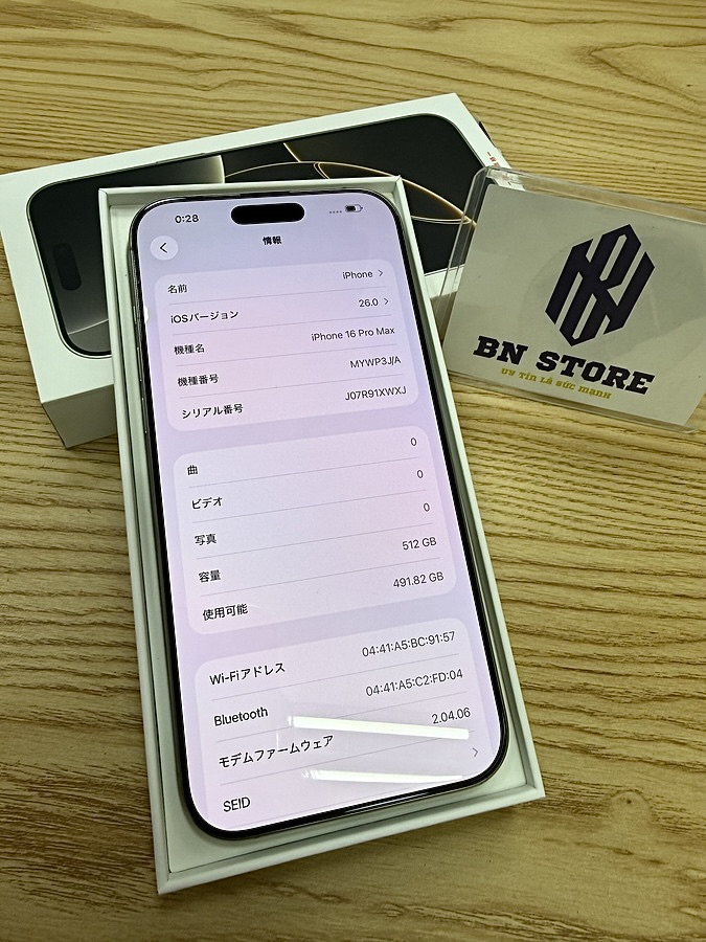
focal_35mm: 24
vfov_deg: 71.6
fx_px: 653
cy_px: 471
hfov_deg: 56.8
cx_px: 353
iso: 50
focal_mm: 2.22
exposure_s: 1/120
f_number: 2.2
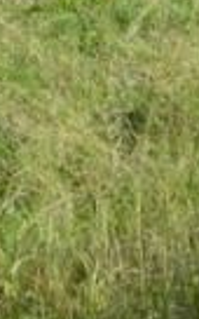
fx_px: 1796
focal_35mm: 207
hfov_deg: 5.7
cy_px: -176
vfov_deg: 9.8
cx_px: 695
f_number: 11
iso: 140
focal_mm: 18
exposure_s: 1/125
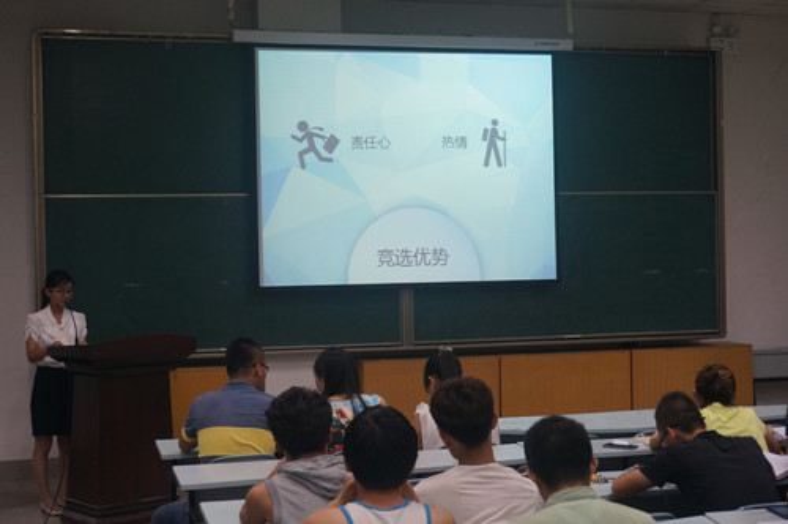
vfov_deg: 23.7
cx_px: 394
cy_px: 262
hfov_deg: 35.1
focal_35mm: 57
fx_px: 1246
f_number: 5.6
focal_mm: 38
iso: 800
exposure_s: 1/60
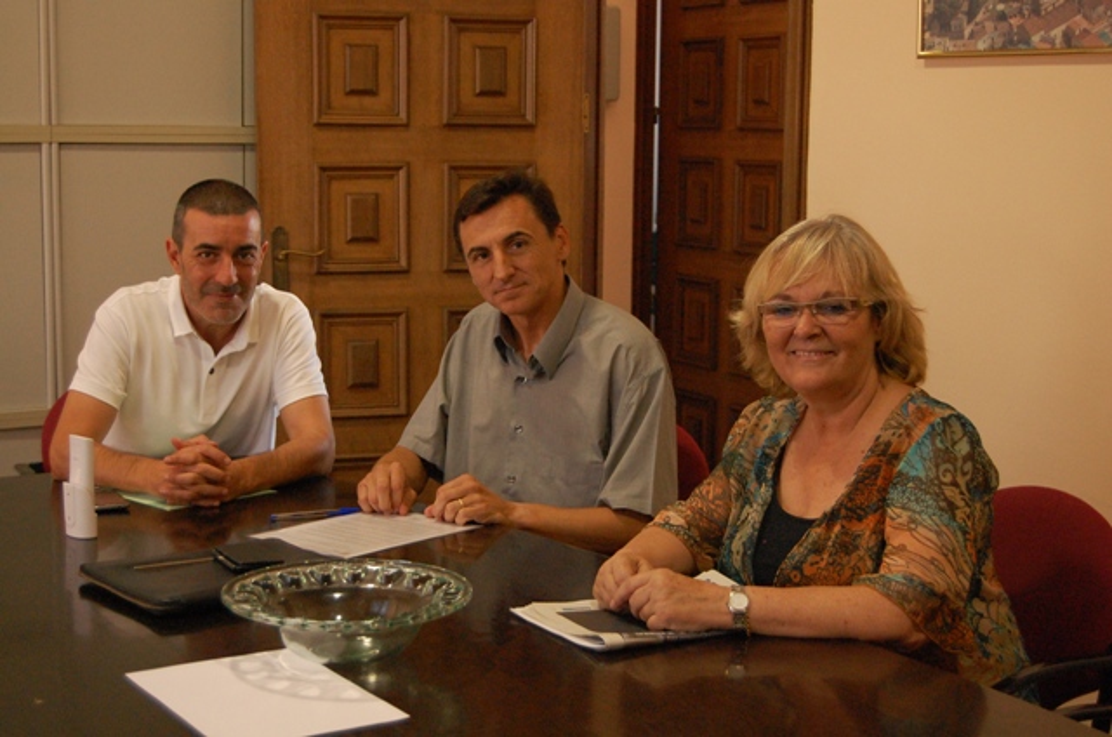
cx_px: 556
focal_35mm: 57
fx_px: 1757
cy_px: 368
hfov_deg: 35.1
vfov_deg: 23.7
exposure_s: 1/60
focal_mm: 38
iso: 1600
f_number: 5
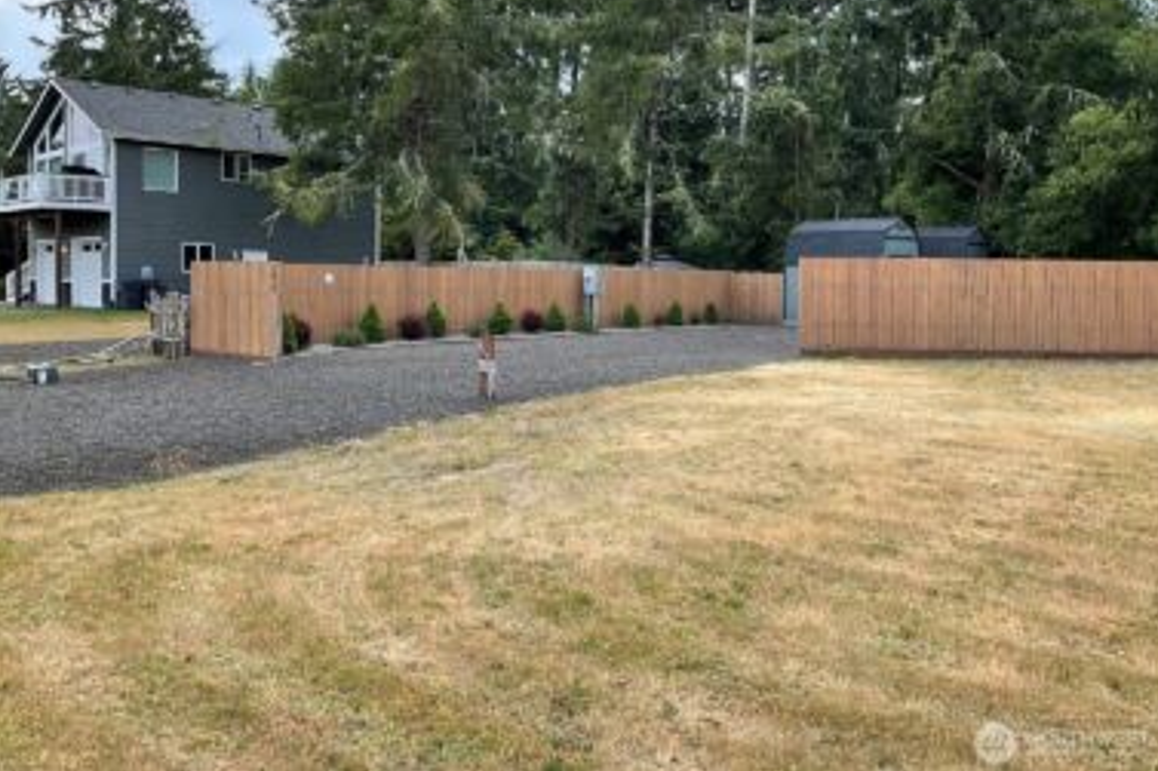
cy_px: 313
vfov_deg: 40.9
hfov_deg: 58.7
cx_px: 559
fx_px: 1029
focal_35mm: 32
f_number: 1.8
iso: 25
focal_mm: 3
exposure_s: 1/514
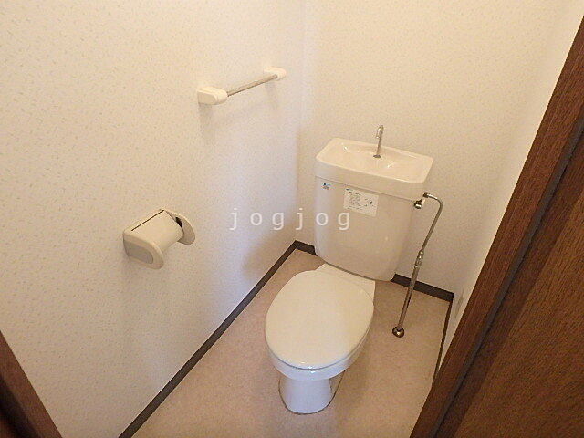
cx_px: 292
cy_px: 219
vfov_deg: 63.4
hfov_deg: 79.0
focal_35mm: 21
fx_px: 354
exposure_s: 1/30
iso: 500
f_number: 3.5
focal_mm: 3.7
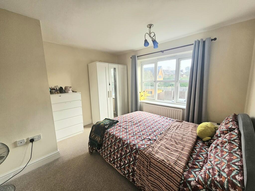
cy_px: 96
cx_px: 128
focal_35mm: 13
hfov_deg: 106.2
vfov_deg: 89.9
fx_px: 96
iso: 64
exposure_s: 1/100
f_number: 2.2
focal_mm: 2.2
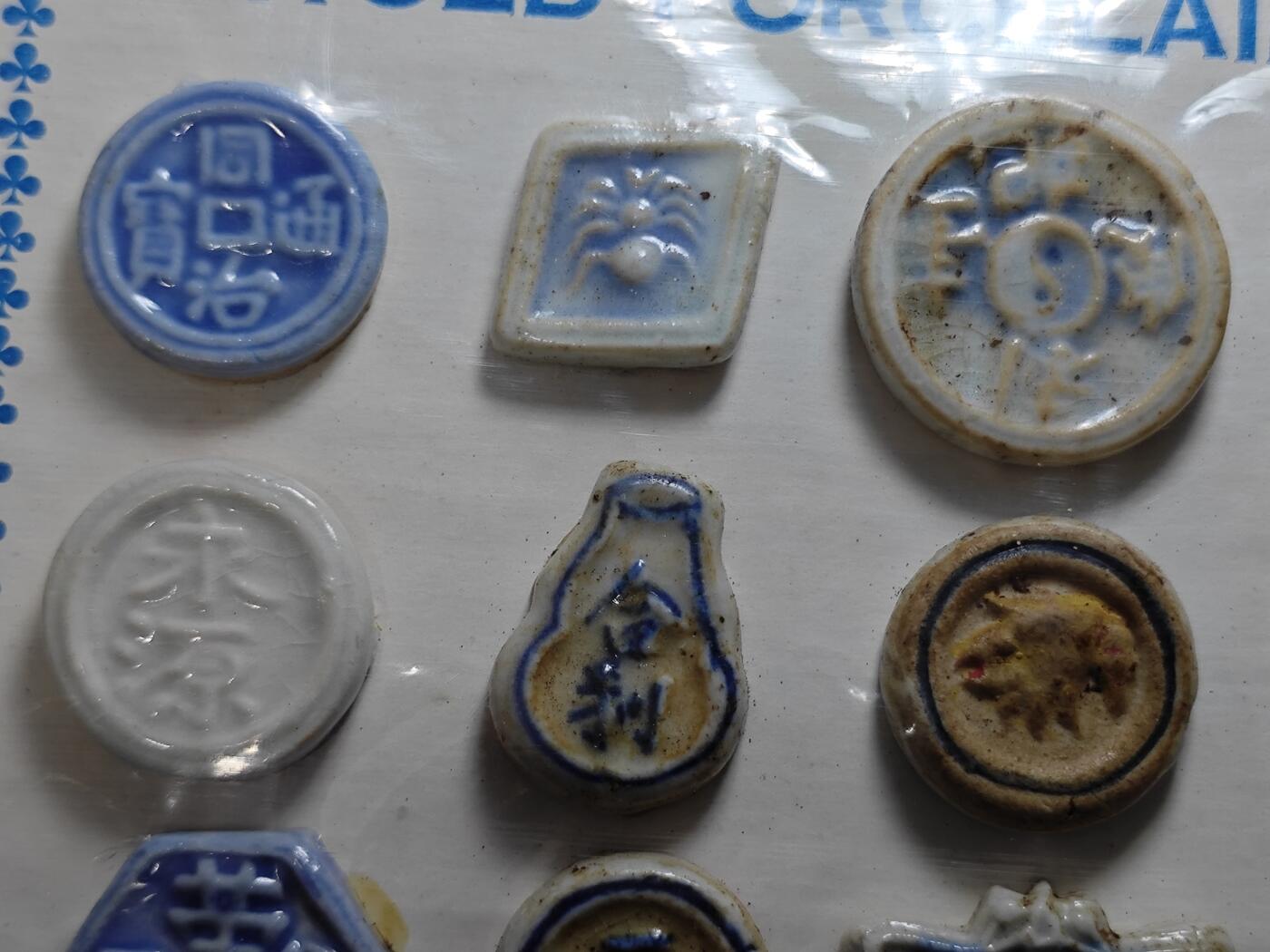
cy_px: 476
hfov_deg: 30.3
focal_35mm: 64
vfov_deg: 22.9
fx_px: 2348
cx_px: 635
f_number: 1.6
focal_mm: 5.84
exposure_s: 1/100
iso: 80
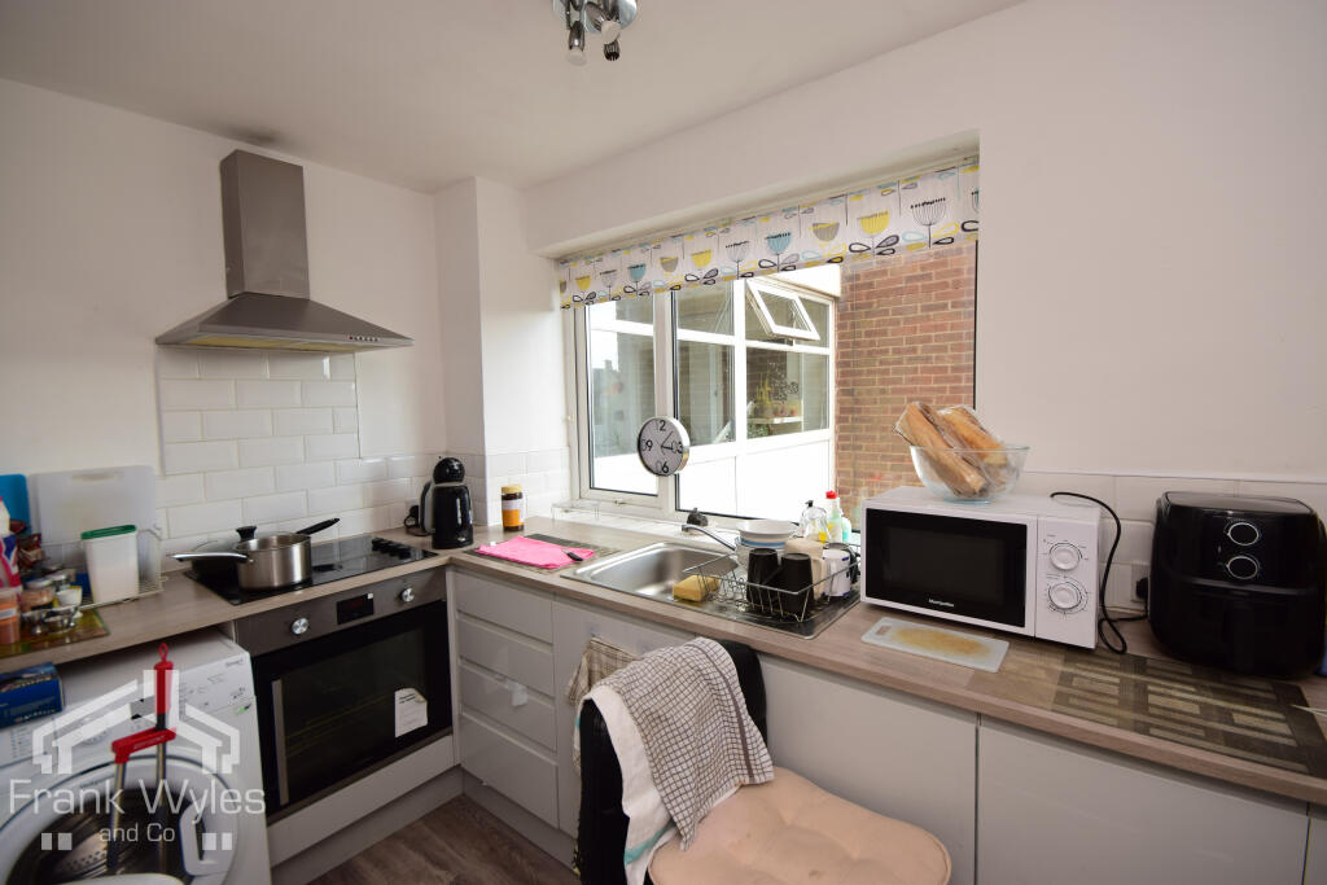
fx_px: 553
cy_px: 442
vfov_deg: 77.3
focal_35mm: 15
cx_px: 664
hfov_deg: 100.4
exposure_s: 1/25
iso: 100
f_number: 10
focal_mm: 10
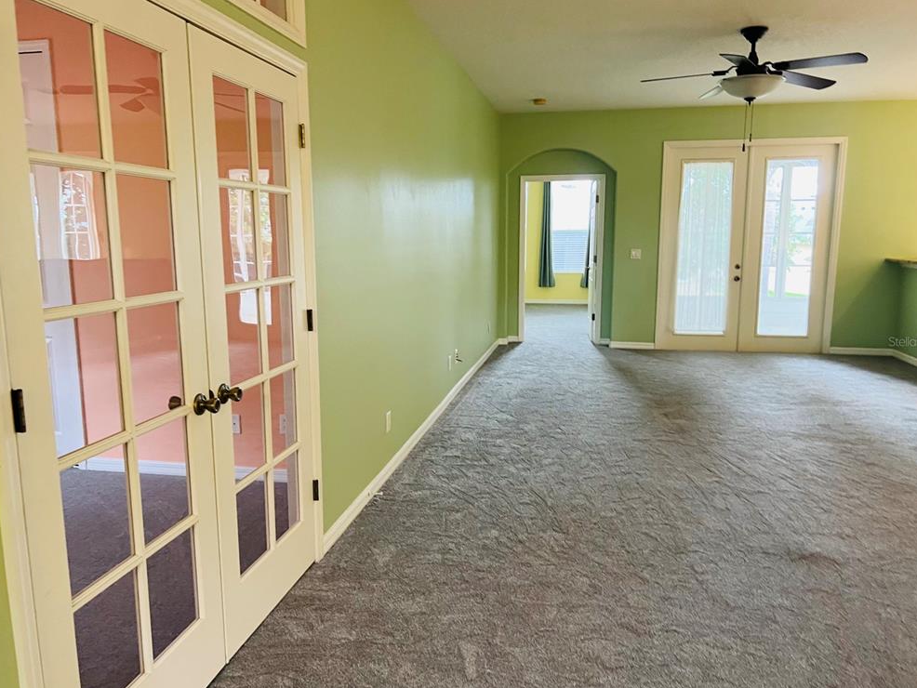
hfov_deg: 65.3
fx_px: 715
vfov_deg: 51.4
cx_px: 469
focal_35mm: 27
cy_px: 341
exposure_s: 1/60
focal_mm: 5.7
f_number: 1.5
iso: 200
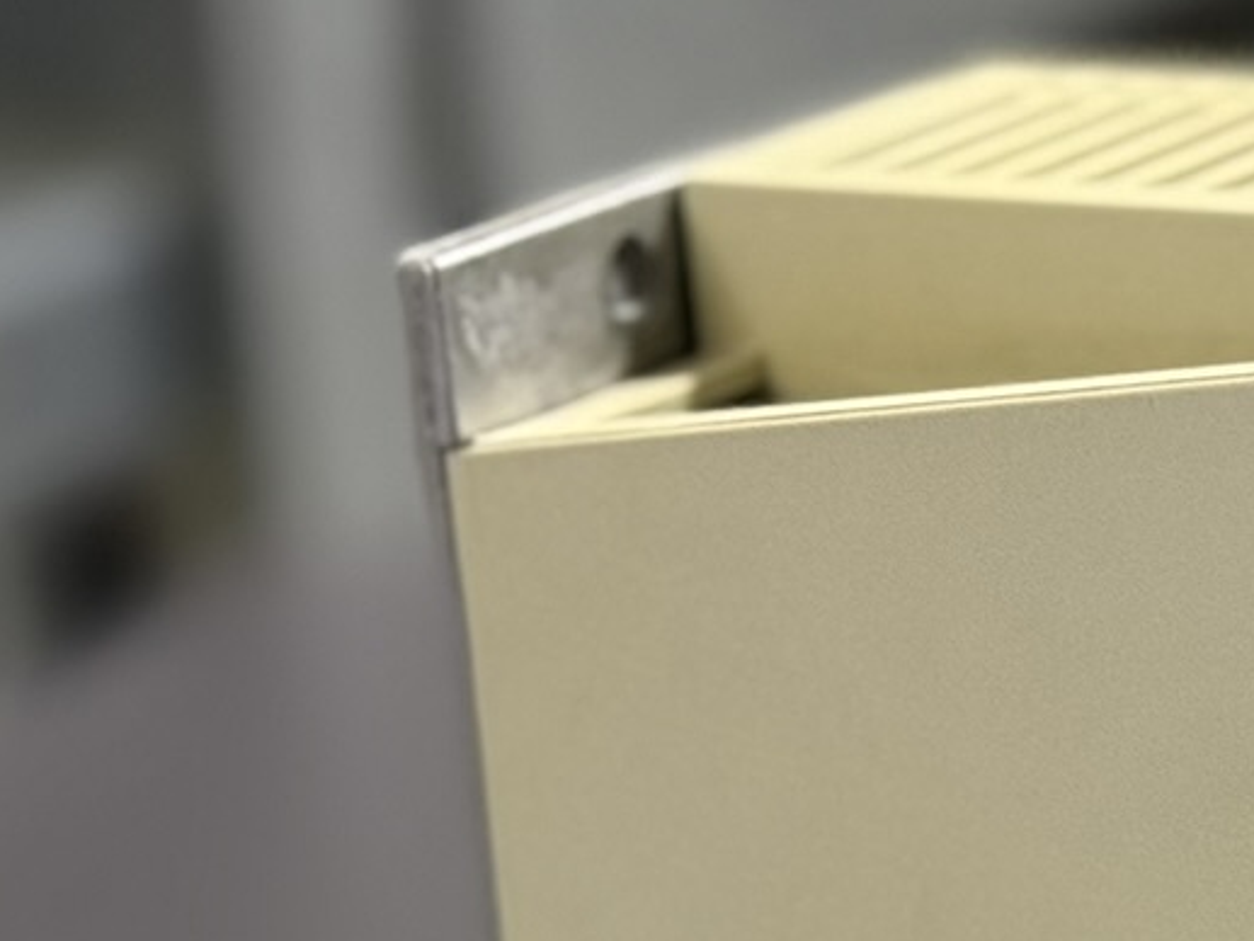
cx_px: 1547
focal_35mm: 190
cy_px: 1766
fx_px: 6885
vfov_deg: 7.6
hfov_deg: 10.2
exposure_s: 1/33
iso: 200
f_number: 1.78
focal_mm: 6.76
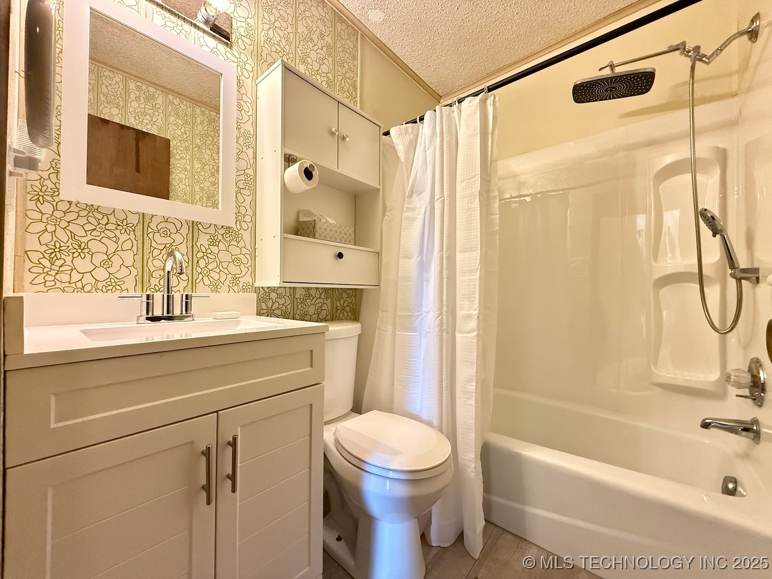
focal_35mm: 14
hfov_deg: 102.1
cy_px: 290
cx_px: 386
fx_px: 312
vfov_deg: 85.7
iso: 800
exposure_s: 1/60
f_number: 2.2
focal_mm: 2.22
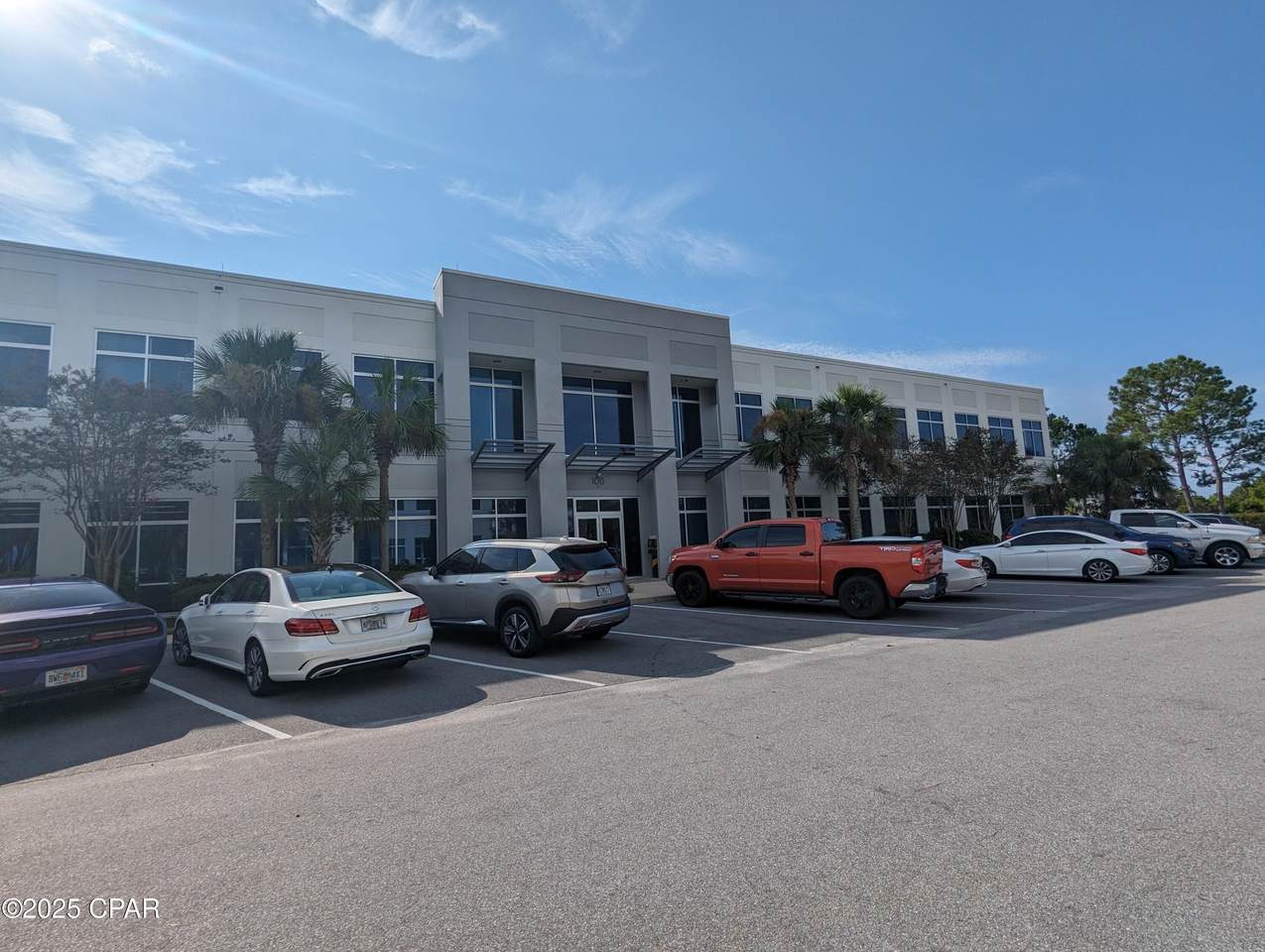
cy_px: 476
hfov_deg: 94.4
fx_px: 586
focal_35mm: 16
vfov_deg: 78.2
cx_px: 632
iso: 49
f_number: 2.2
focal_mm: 2.35
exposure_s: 1/6211
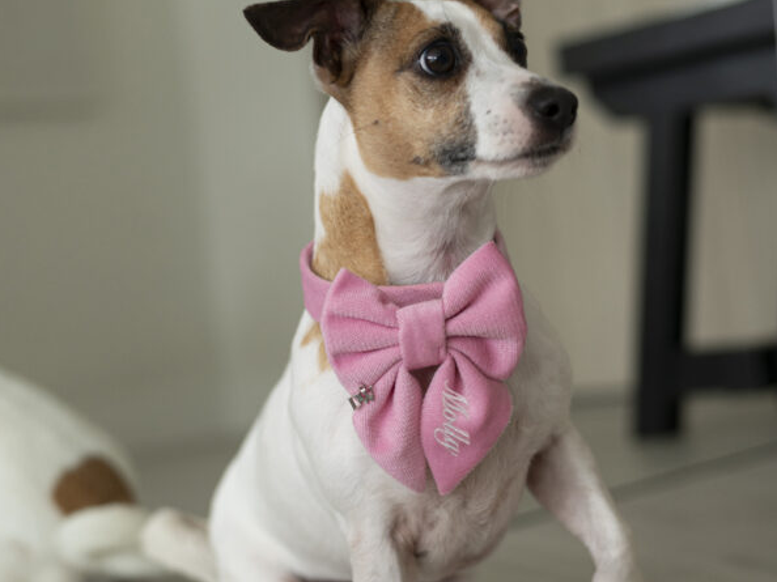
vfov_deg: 20.1
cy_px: 273
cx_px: 387
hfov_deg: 26.7
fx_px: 1638
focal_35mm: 73
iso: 320
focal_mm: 50
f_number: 2.5
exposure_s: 1/250
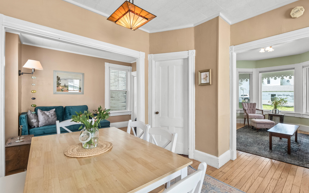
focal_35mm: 17
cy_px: 97
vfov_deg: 68.0
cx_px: 167
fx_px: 143
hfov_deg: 94.2
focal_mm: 8.4
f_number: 8
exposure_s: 1/30
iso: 500
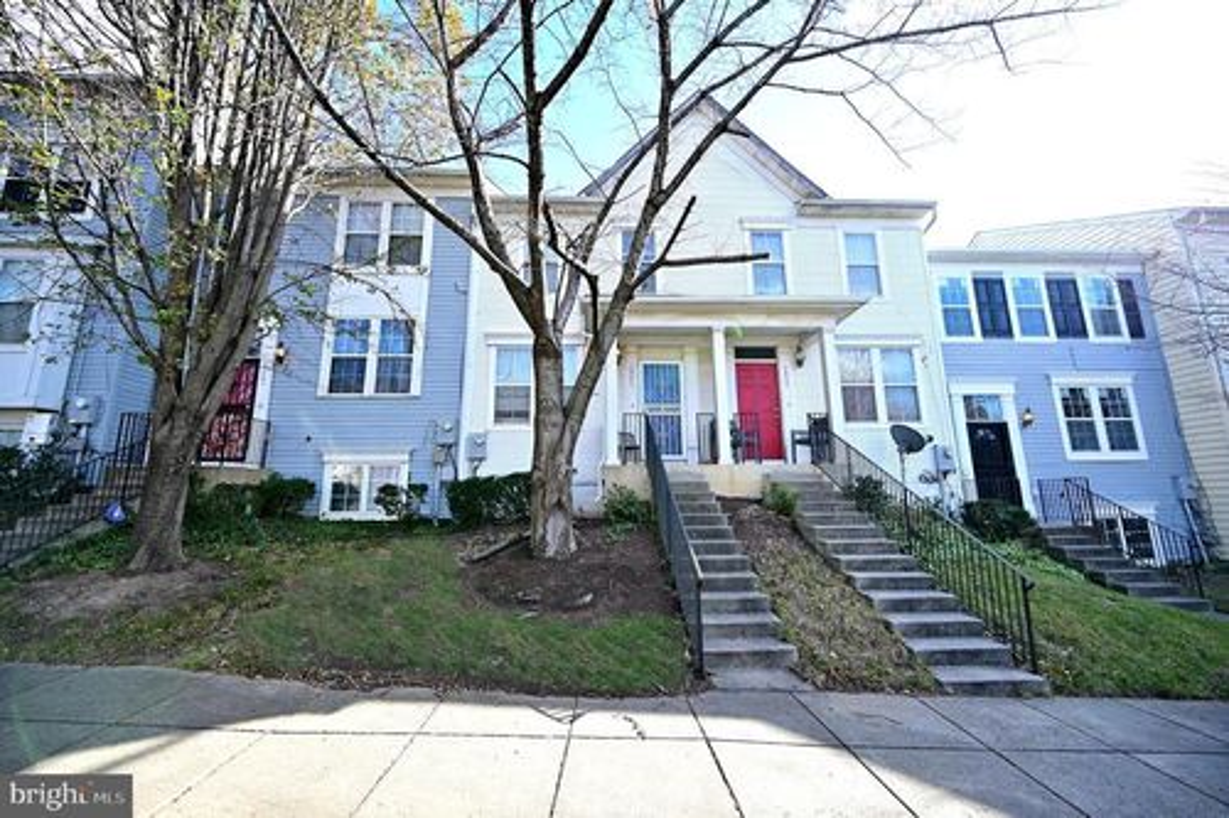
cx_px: 614
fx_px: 478
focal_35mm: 14
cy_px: 409
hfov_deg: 104.3
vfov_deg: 81.2
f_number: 4.5
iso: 100
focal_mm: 14
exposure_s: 1/160
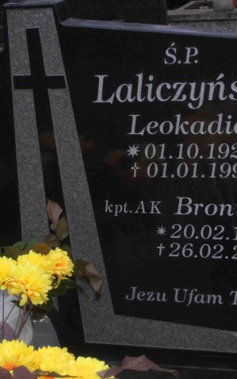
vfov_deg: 21.2
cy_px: 190
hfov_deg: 13.3
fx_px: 1012
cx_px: 179
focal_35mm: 98
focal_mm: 12.29
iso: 125
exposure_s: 1/50
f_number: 4.8
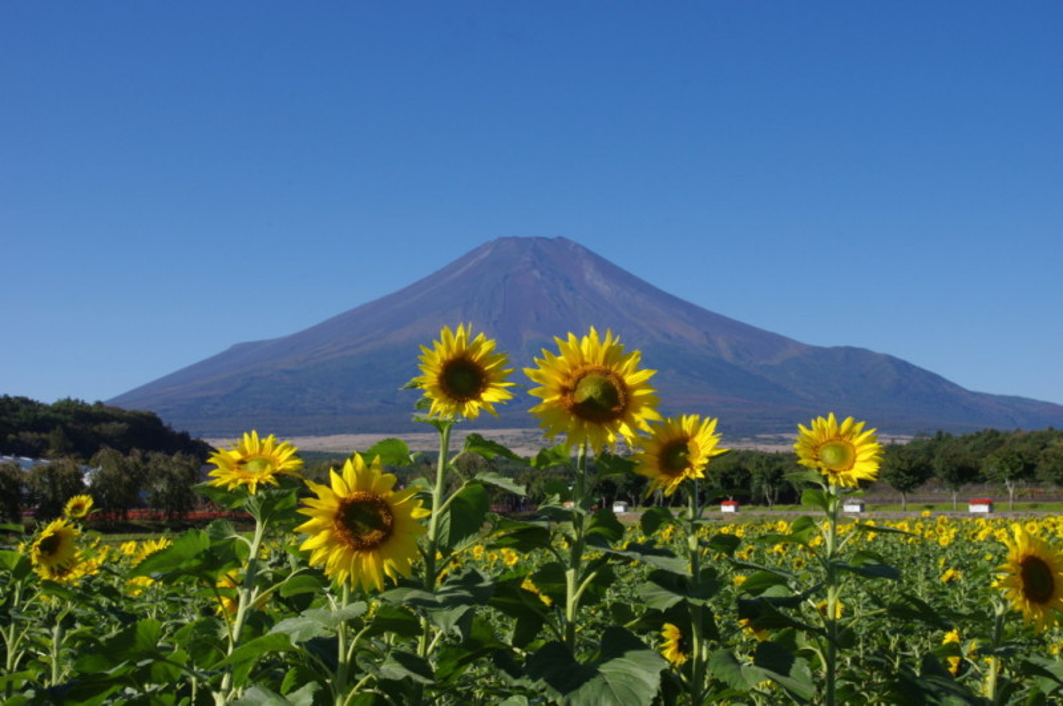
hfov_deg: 42.8
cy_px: 353
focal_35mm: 46
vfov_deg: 29.2
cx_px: 532
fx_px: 1356
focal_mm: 31
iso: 200
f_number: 20
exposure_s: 1/80
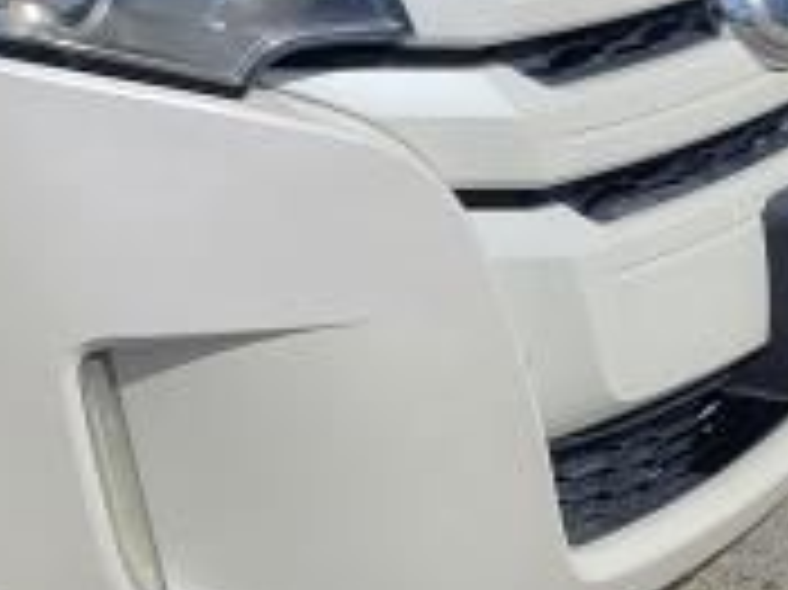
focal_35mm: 95
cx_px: -423
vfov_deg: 15.3
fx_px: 2161
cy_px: 5
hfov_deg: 18.2
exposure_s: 1/4641
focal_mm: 5.4
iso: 40
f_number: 1.8
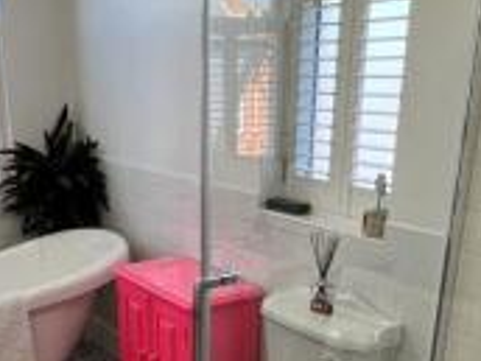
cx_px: 206
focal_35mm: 44
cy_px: 334
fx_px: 611
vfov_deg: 31.1
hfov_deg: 42.8
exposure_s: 1/100
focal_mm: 1.57
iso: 64
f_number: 1.8
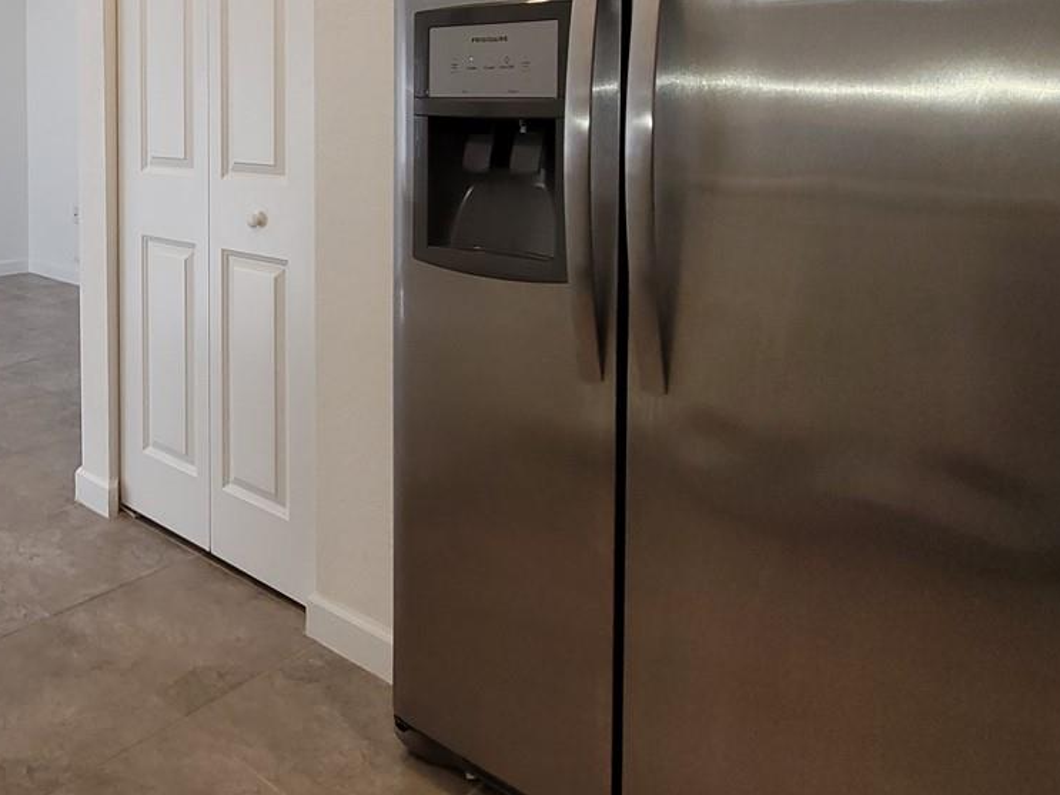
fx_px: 857
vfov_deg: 46.2
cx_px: 120
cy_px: 123
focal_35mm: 28
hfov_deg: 55.6
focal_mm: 2.2
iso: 80
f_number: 2.2
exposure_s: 1/60
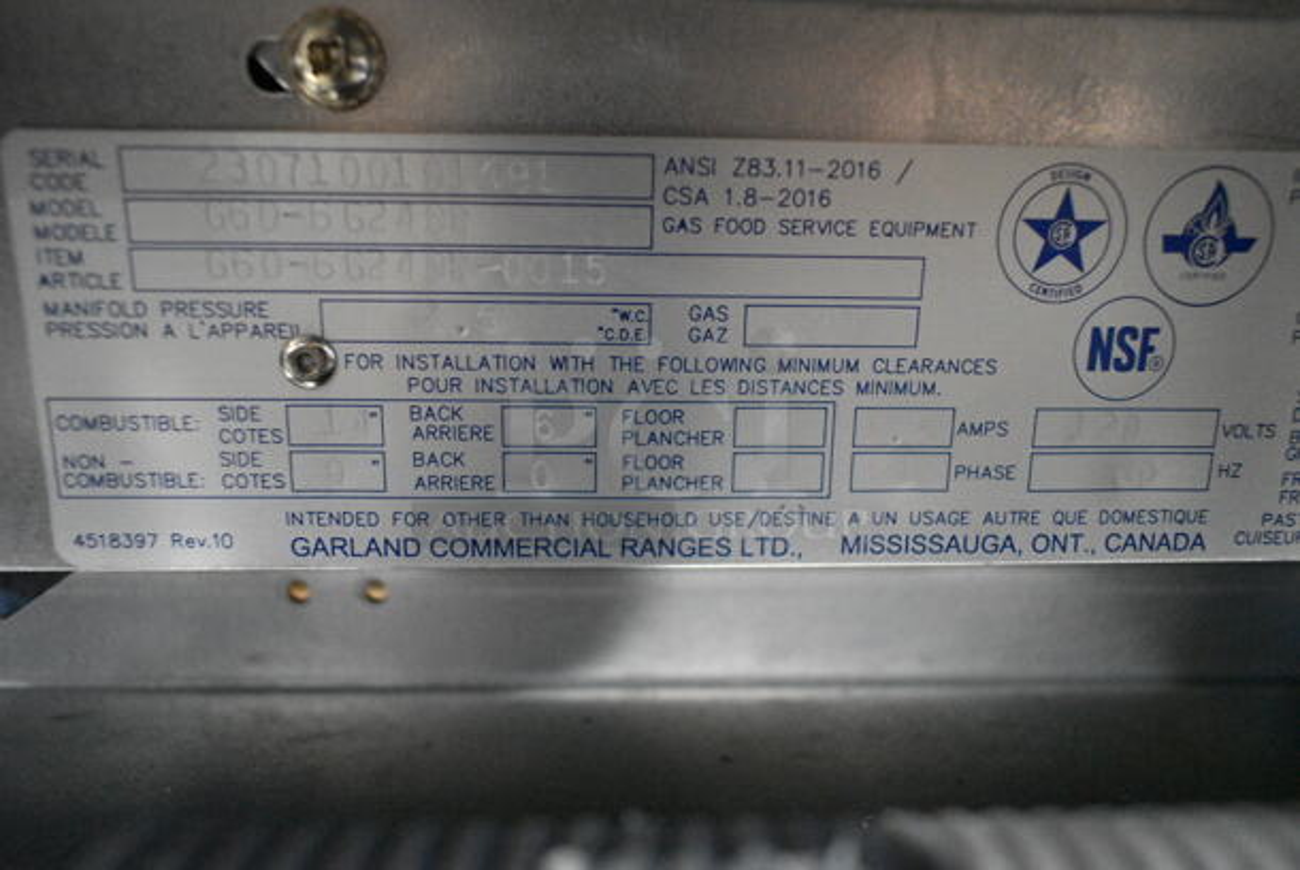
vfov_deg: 48.0
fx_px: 976
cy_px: 435
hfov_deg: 67.3
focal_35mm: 27
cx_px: 650
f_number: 4
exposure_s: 1/60
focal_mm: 18
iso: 6400
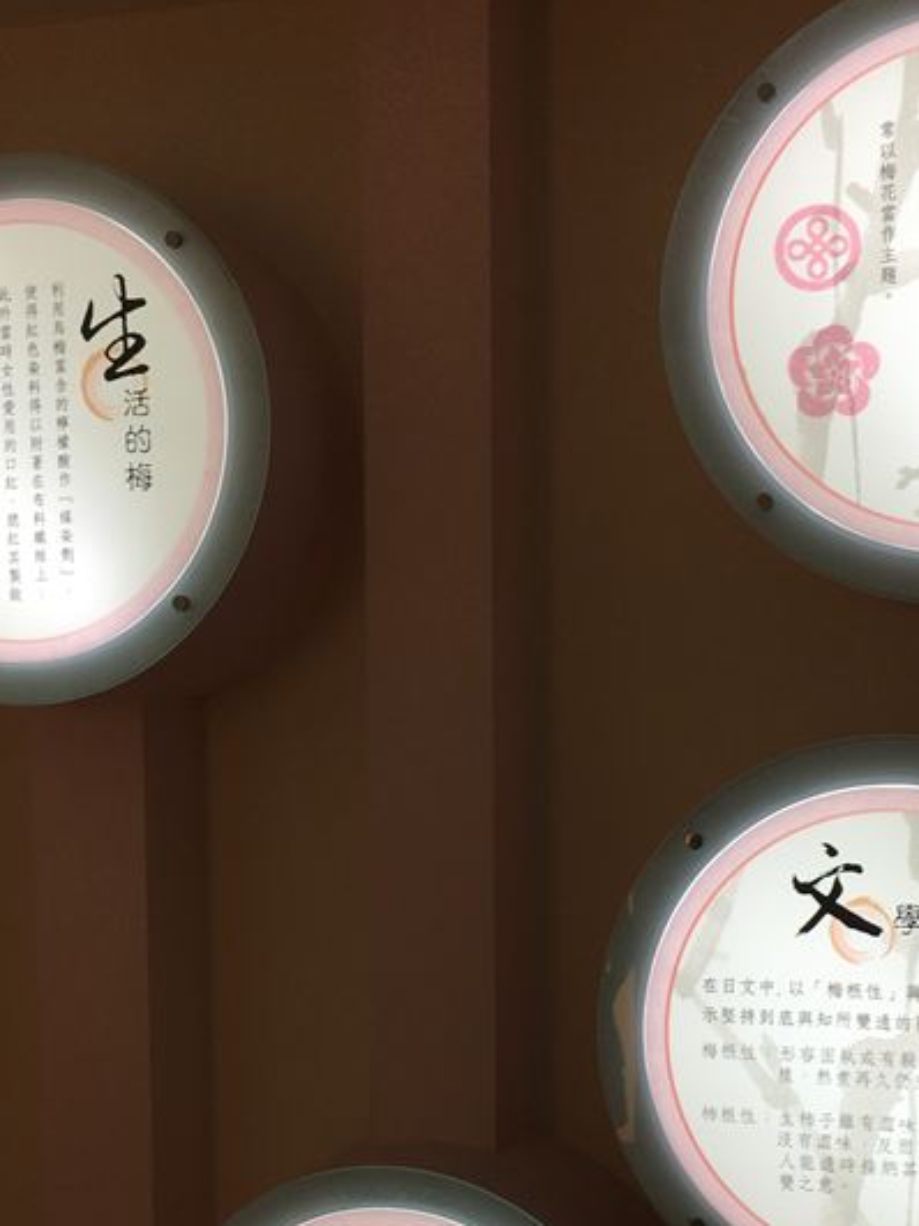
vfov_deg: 35.7
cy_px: 853
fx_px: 1877
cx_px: 563
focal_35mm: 53
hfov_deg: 27.4
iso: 32
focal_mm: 4.15
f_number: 2.2
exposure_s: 1/60
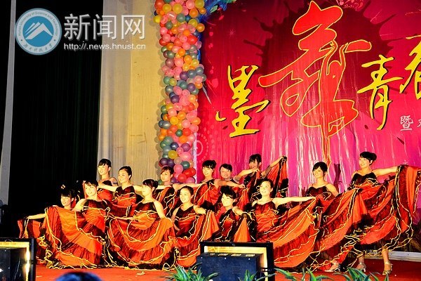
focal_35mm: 72
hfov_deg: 28.1
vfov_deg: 18.9
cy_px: 140
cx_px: 210
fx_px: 842
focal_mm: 48
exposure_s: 1/100
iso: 2000
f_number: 4.8
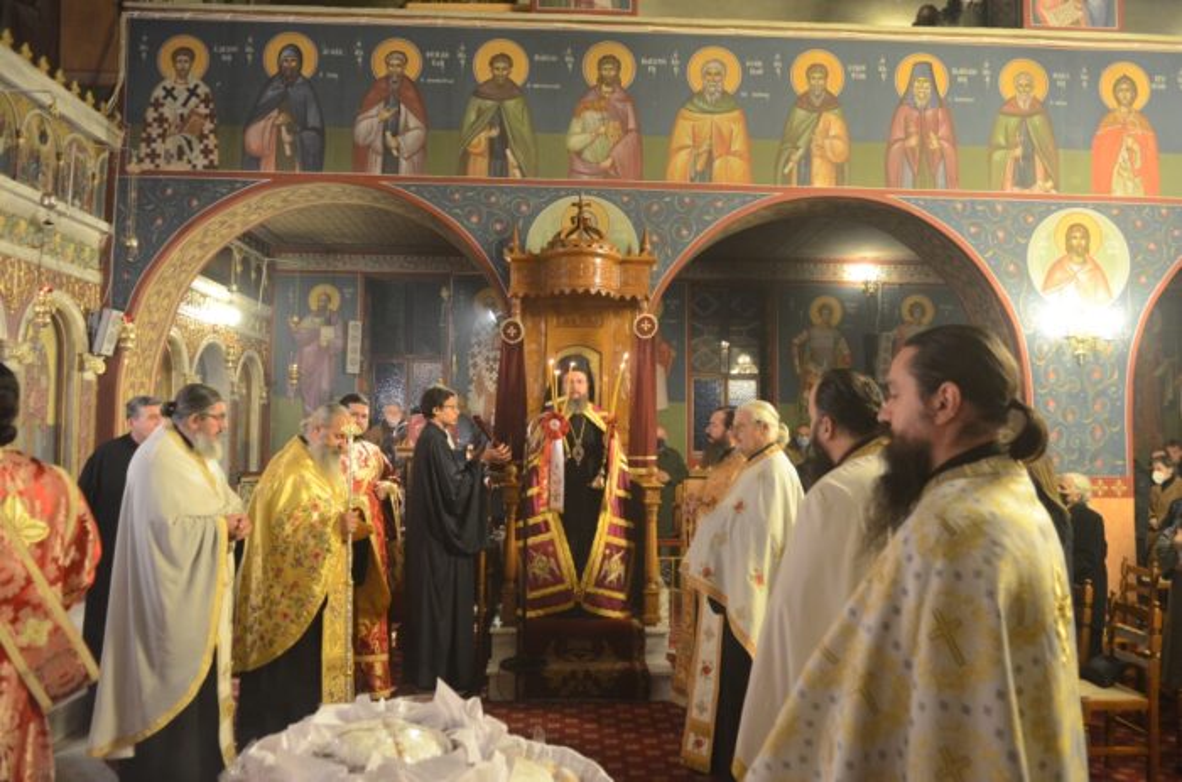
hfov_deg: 70.6
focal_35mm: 26
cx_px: 591
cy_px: 391
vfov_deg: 50.2
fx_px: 835
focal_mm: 17
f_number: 2.8
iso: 1600
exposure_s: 1/40
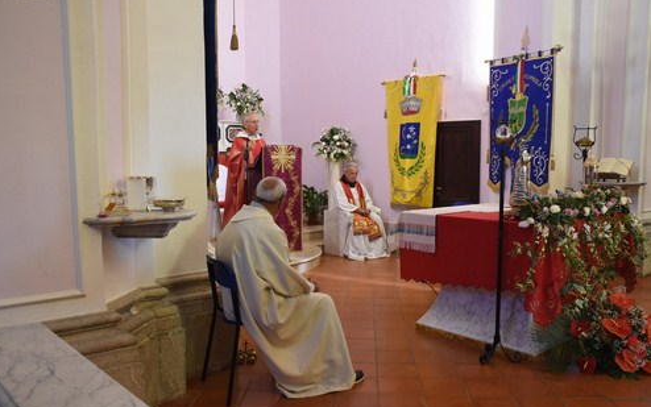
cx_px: 323
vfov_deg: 37.3
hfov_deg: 56.7
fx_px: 603
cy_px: 213
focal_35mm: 34
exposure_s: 1/30
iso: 1000
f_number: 5.6
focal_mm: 22
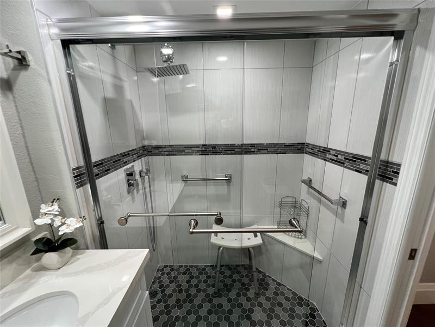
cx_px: 218
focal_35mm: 13
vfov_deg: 89.9
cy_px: 164
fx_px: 163
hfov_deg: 106.2
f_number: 1.8
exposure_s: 1/120
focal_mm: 1.57
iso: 160
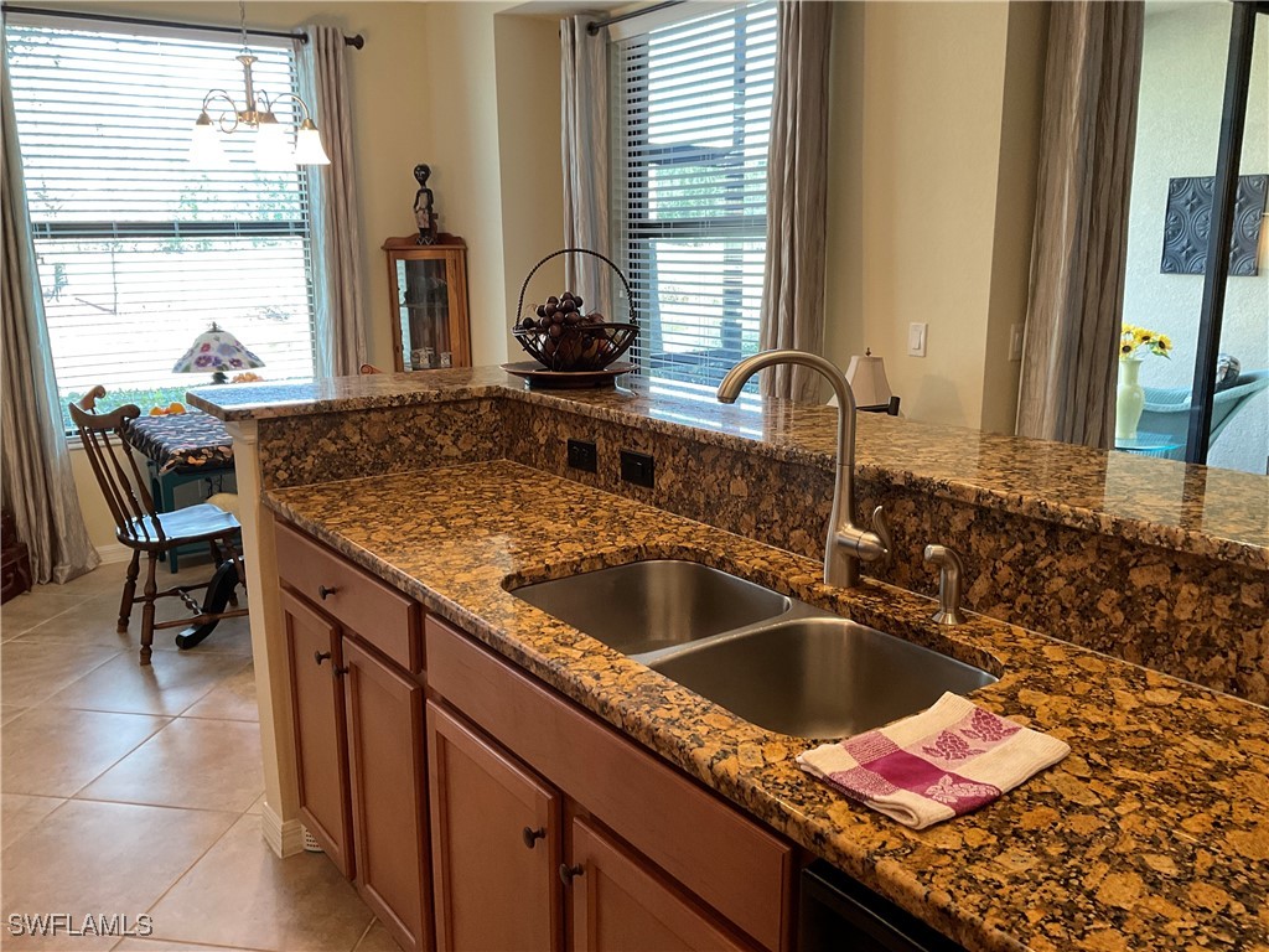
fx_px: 1063
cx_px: 634
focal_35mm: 29
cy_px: 476
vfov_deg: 48.2
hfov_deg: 61.7
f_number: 1.8
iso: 80
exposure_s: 1/60
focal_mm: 3
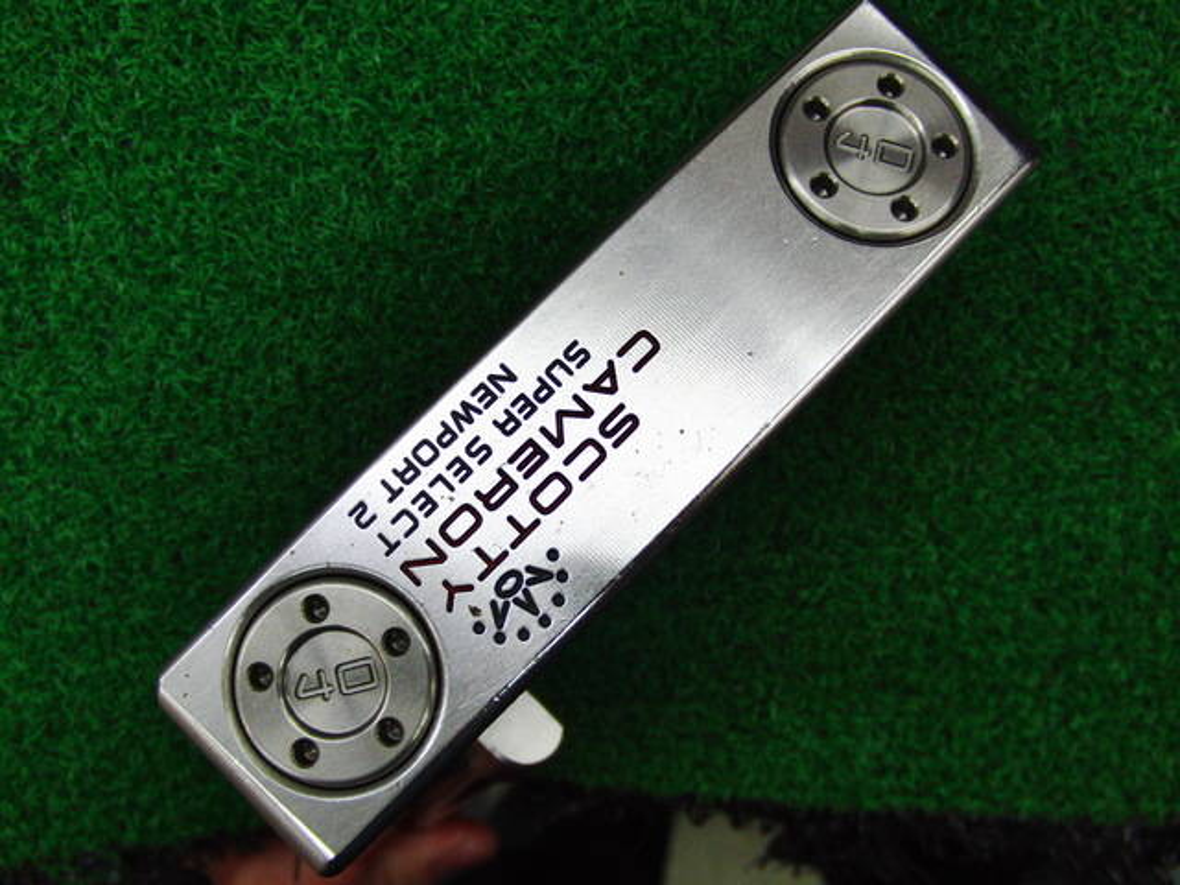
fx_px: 1261
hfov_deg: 50.1
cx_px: 590
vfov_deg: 38.7
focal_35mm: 37
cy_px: 442
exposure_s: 1/80
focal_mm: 6.42
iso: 160
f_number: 3.6
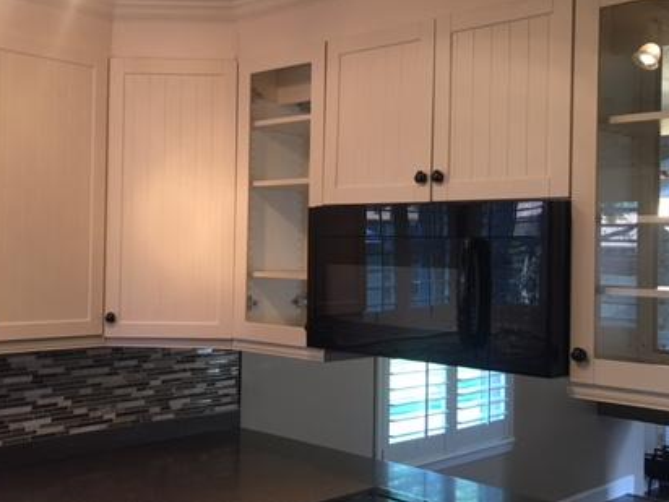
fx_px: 870
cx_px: 294
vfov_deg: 32.2
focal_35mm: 45
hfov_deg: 42.0
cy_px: 253
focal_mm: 4.15
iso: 32
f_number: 2.2
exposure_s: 1/15
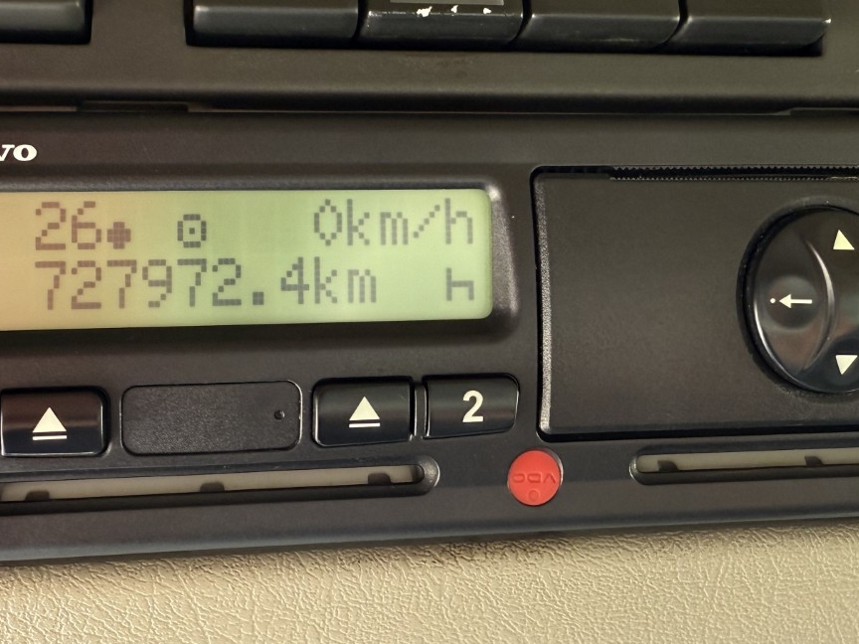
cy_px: 187
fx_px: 993
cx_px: 438
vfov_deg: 35.4
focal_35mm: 40
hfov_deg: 46.8
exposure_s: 1/99
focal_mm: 2.22
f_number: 2.2
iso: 320
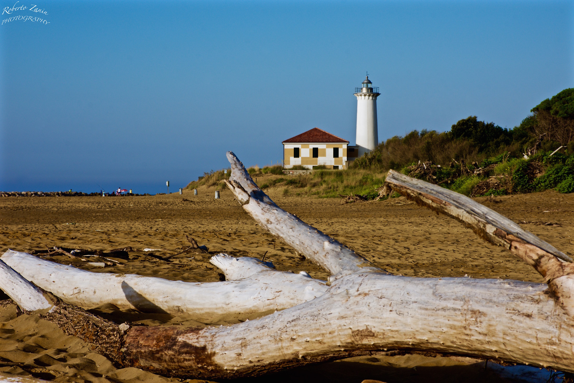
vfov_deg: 12.2
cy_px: 192
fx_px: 1794
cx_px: 287
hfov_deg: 18.2
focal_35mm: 112
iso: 200
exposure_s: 1/200
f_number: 14
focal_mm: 75
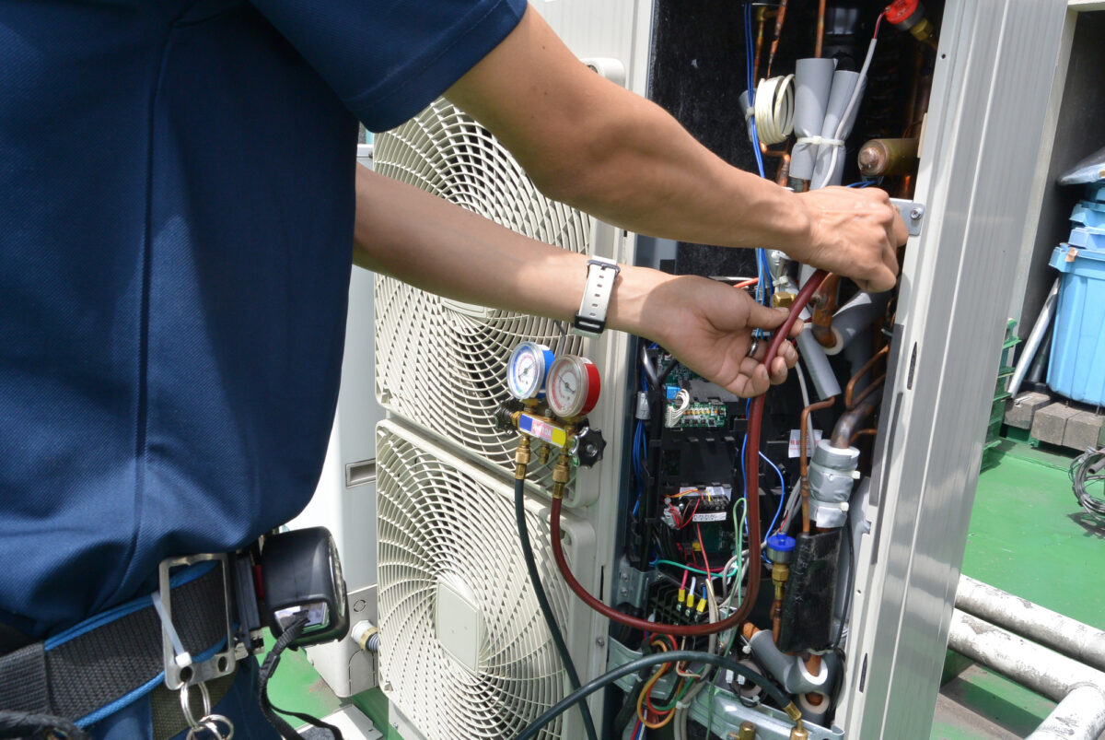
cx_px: 552
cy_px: 370
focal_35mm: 27
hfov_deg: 67.3
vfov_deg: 48.0
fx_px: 830
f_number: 9
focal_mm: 10
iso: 125
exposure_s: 1/125
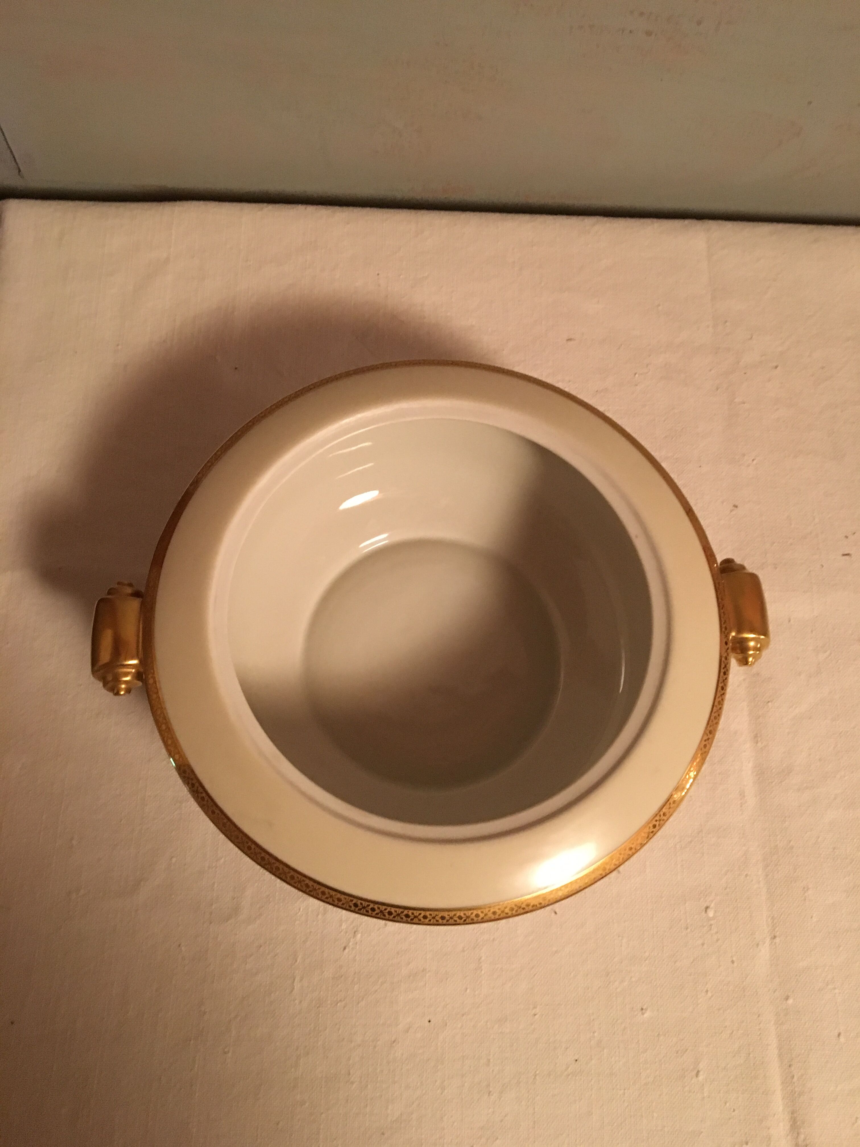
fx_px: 961
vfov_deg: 61.7
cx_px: 430
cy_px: 574
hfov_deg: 48.2
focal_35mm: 29
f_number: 2.2
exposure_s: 1/17
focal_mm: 4.15
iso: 400
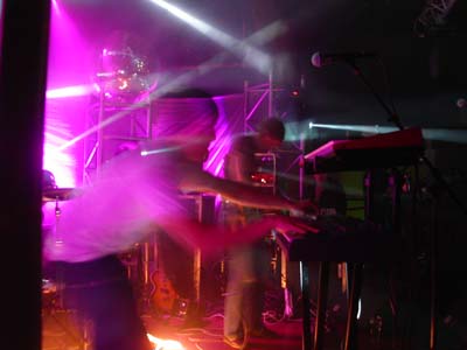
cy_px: 175
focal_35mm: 38
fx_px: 513
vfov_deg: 37.7
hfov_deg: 49.0
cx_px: 234
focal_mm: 7.8
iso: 200
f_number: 2.8
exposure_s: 1.5
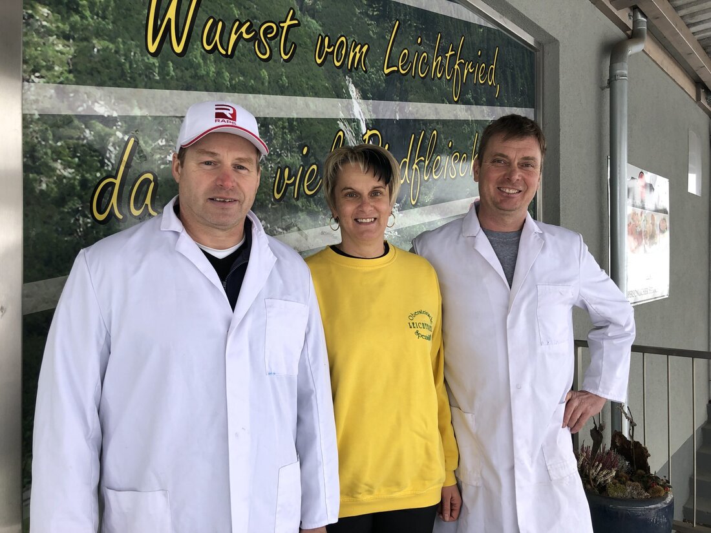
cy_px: 266
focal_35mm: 28
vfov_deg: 49.7
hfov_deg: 63.4
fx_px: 575
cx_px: 356
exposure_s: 1/120
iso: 25
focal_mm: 3.99
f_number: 1.8
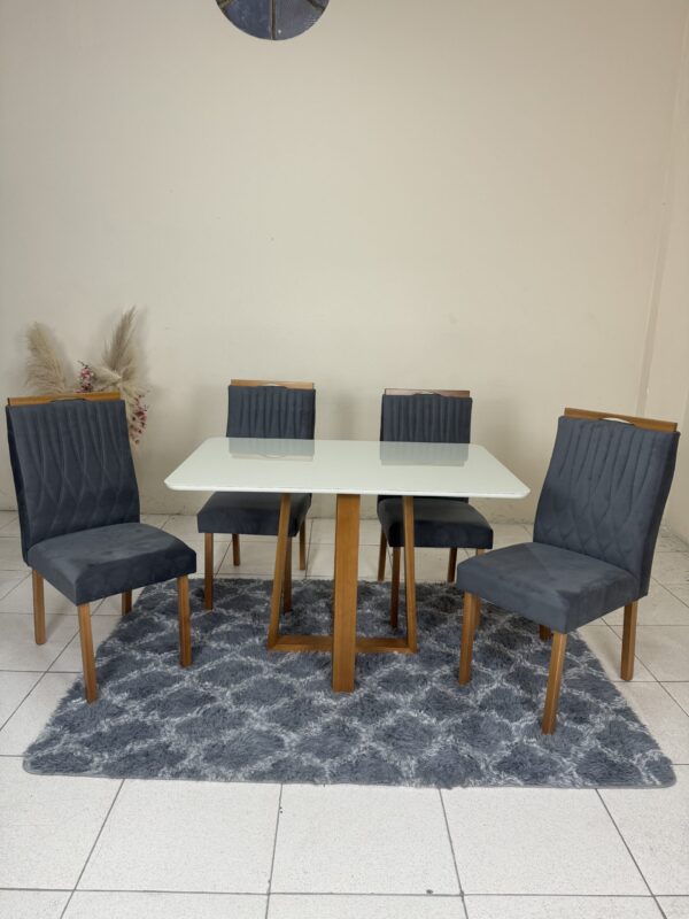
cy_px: 460
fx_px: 637
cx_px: 344
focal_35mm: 24
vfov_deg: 71.6
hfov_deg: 56.8
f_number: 1.78
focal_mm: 6.76
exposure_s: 1/120
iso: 160
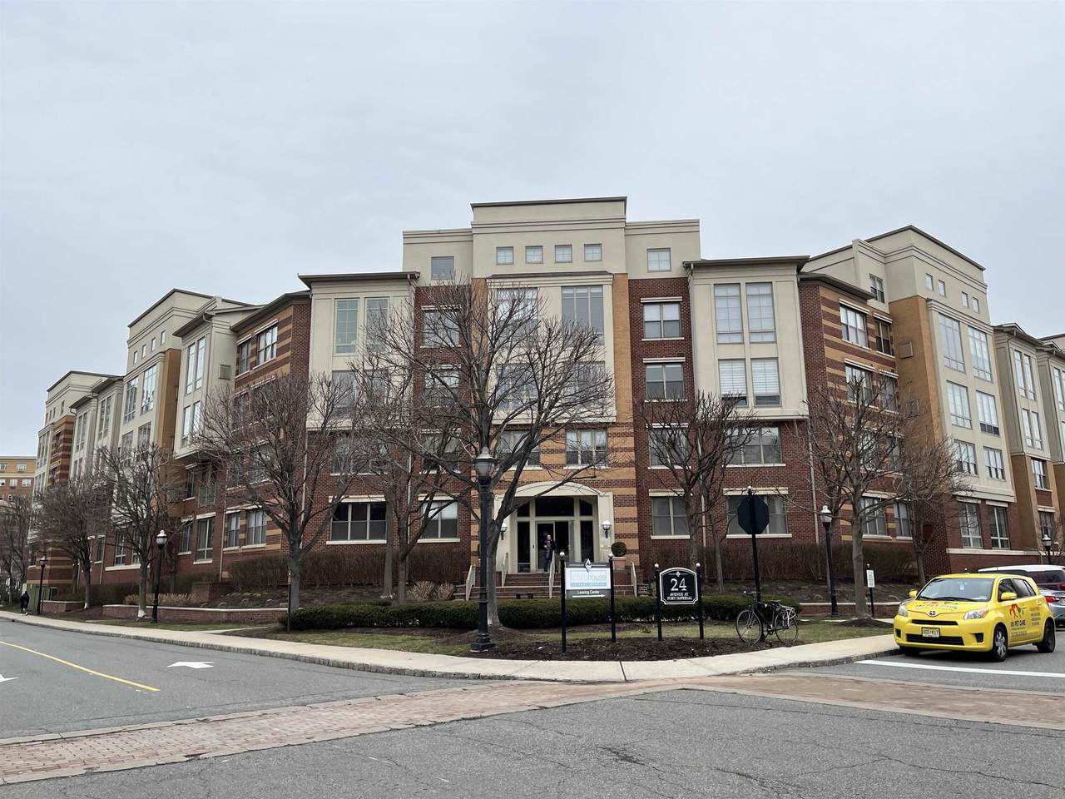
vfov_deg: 53.1
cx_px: 532
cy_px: 400
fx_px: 800
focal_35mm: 26
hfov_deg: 67.3
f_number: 1.6
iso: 50
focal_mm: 5.1
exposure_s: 1/2899
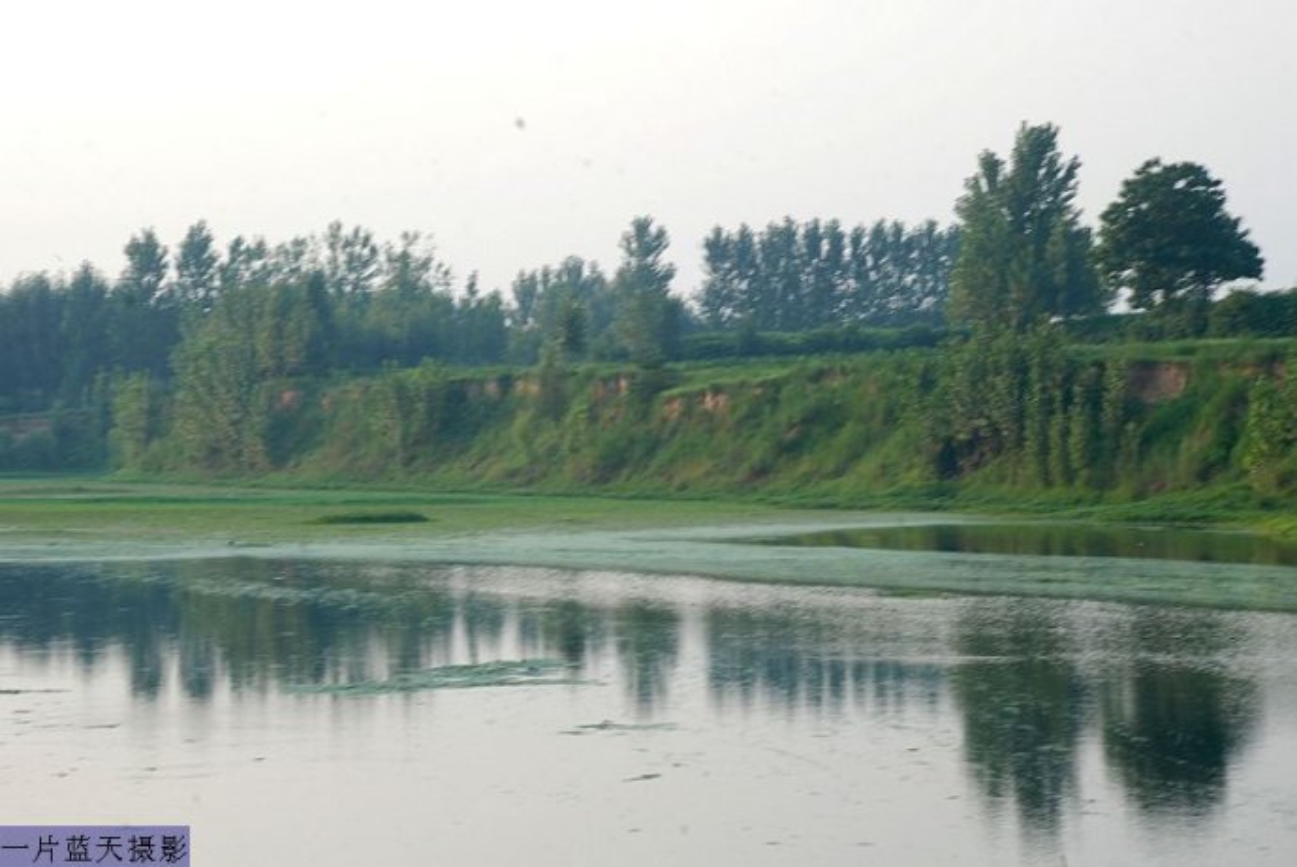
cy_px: 434
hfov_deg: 19.4
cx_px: 648
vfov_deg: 13.1
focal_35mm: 105
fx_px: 3785
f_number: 16
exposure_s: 1/30
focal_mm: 70
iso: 220
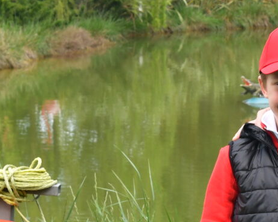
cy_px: 176
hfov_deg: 7.3
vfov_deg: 5.9
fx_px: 2147
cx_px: 367
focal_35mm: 261
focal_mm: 50
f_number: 9
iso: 400
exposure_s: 1/320
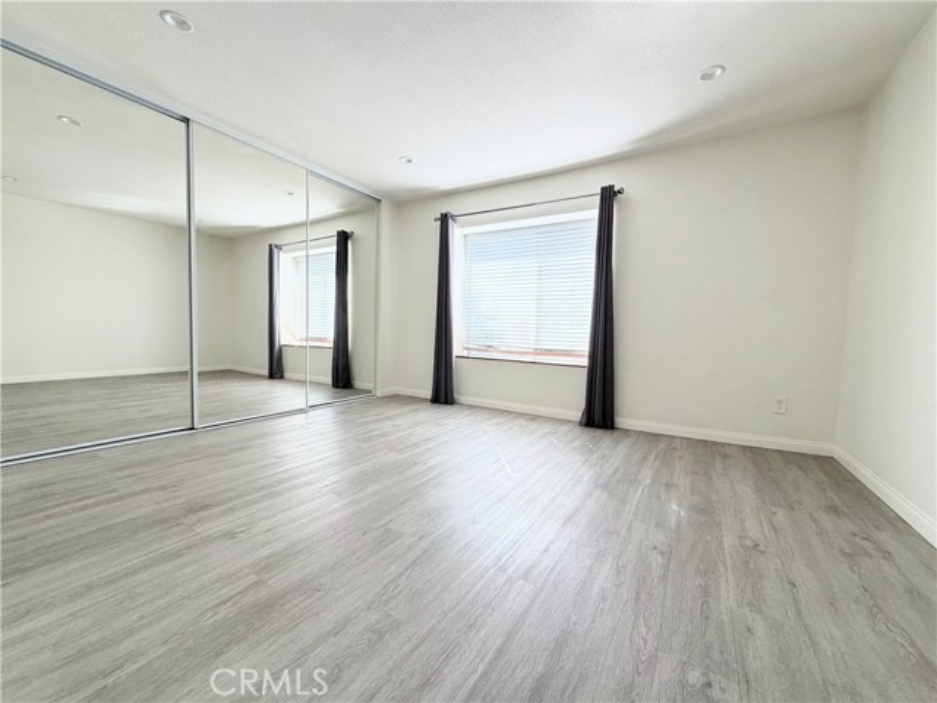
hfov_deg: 102.1
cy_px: 352
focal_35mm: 14
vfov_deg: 85.7
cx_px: 468
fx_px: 379
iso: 125
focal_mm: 2.22
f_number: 2.2
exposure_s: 1/121
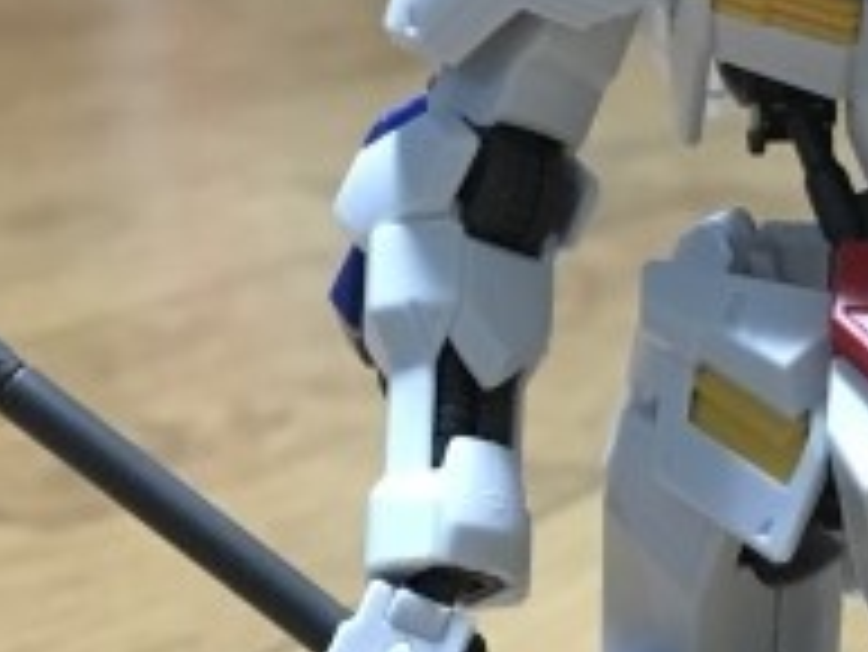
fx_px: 2785
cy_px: 614
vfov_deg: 13.2
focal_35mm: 111
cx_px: 904
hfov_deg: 17.2
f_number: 2.2
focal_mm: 4.15
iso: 500
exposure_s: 1/15
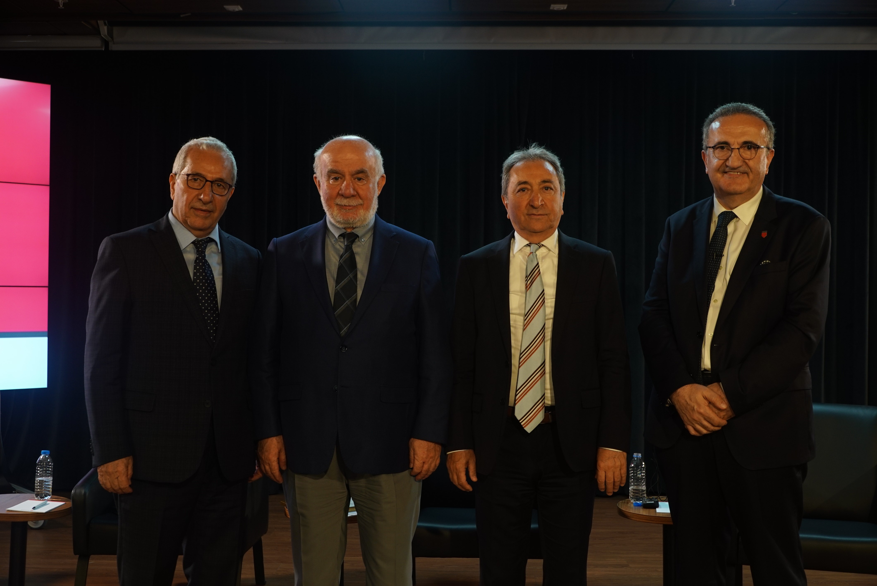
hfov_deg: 46.4
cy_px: 293
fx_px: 1024
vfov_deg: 31.9
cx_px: 438
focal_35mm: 42
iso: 640
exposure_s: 1/50
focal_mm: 42
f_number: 5.6
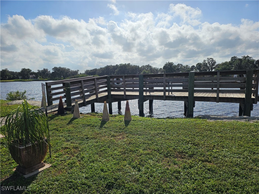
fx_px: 172
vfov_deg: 58.9
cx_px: 130
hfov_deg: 73.9
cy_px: 97
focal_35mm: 23
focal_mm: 6.3
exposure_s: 1/2105
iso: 10
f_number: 1.7
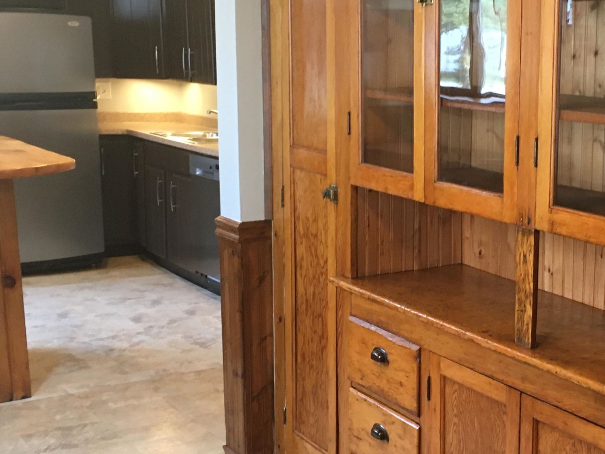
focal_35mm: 60
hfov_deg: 31.3
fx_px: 1049
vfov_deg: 24.4
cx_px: 493
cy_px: 240
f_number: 2.2
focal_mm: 4.15
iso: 125
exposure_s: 1/30
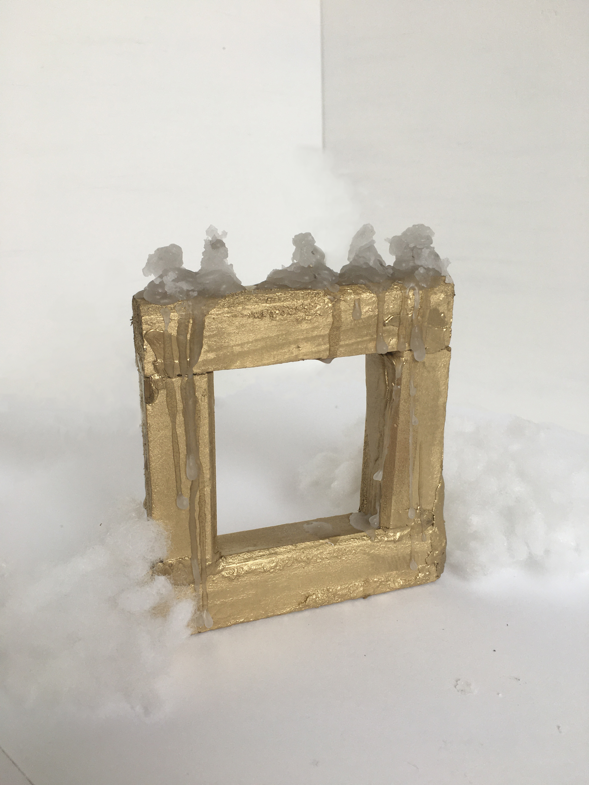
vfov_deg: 61.7
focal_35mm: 29
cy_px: 392
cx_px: 294
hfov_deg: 48.2
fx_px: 658
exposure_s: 1/100
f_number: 2.2
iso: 32
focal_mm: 4.15
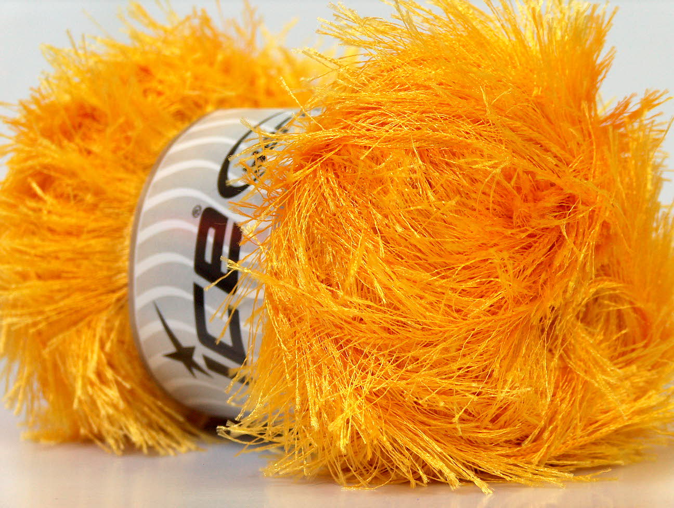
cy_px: 254
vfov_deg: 17.6
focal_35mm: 84
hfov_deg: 23.3
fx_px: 1638
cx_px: 337
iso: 200
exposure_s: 1/35.6
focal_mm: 17.25
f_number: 2.9
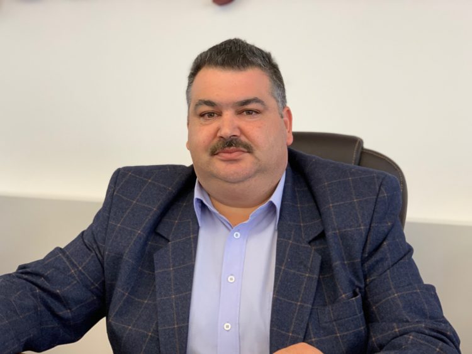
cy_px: 177
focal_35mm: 52
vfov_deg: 28.0
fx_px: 709
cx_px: 236
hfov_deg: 36.8
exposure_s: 1/50
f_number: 2.4
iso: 100
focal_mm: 6
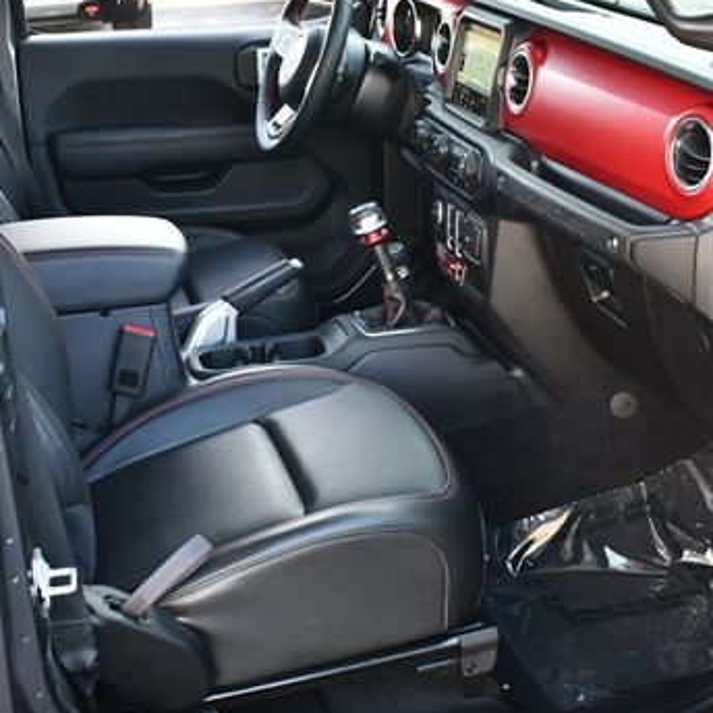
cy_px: 315
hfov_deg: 30.0
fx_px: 1328
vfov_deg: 30.0
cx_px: 282
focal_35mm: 57
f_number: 3.5
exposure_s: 1/200
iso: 800
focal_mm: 18
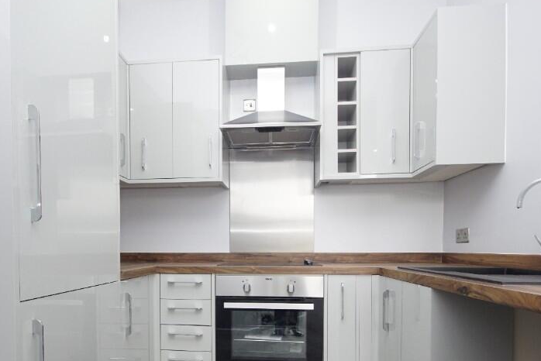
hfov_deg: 78.4
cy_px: 254
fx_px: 331
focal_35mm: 22
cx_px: 246
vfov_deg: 55.5
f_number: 9
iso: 800
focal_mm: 10
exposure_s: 1/30
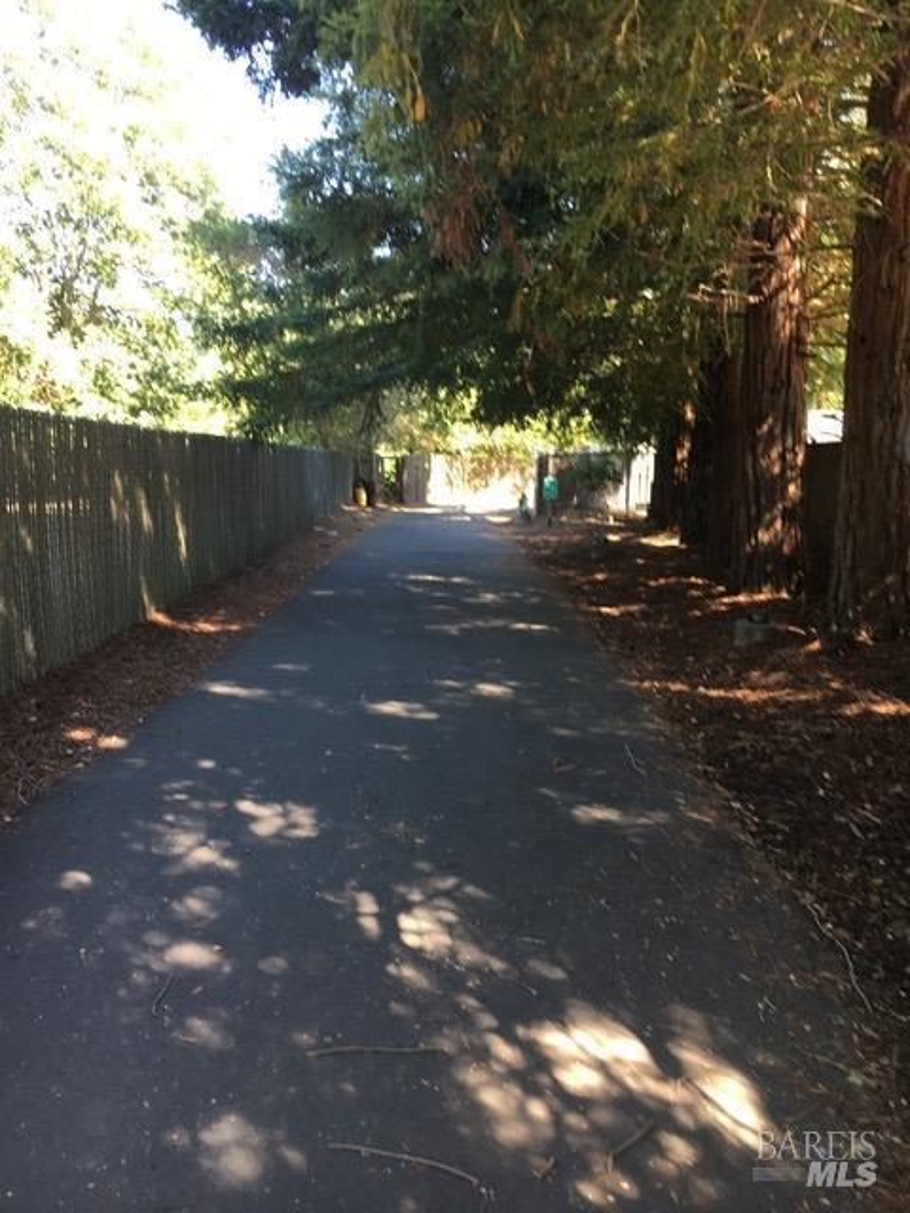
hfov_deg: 48.2
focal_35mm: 29
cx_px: 455
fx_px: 1016
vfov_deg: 61.7
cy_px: 606
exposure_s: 1/40
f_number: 2.2
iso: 25
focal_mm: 4.15
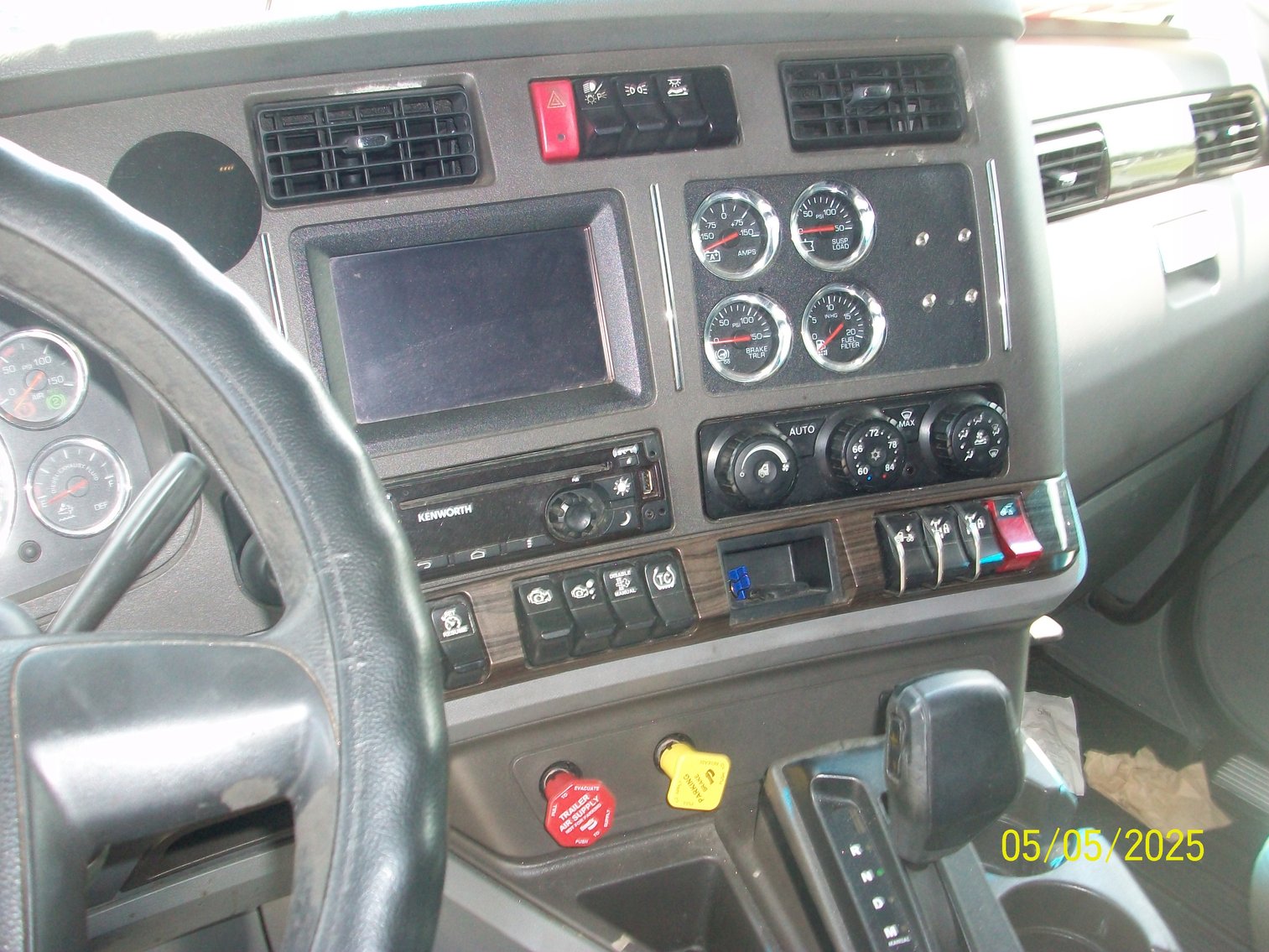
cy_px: 476
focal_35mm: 34
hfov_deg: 54.0
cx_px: 634
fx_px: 1247
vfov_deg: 41.8
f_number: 2.8
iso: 120
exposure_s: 1/60
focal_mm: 5.7
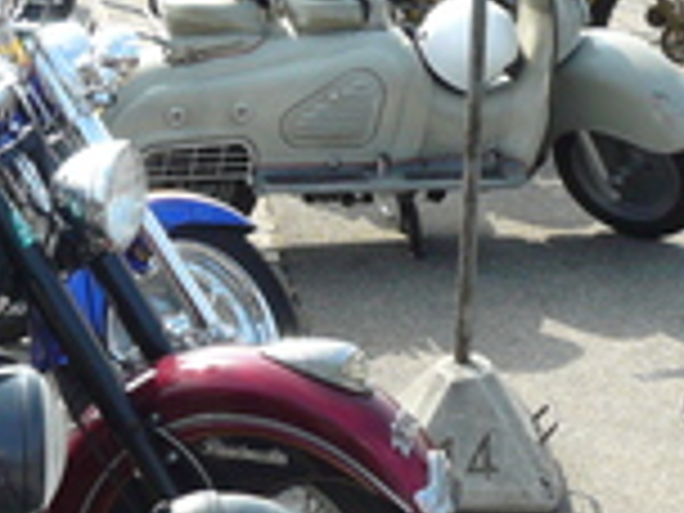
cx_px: 88
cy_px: 234
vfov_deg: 13.2
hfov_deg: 17.3
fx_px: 2213
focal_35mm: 112
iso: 100
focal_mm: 5.2
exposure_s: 1/500
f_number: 2.9
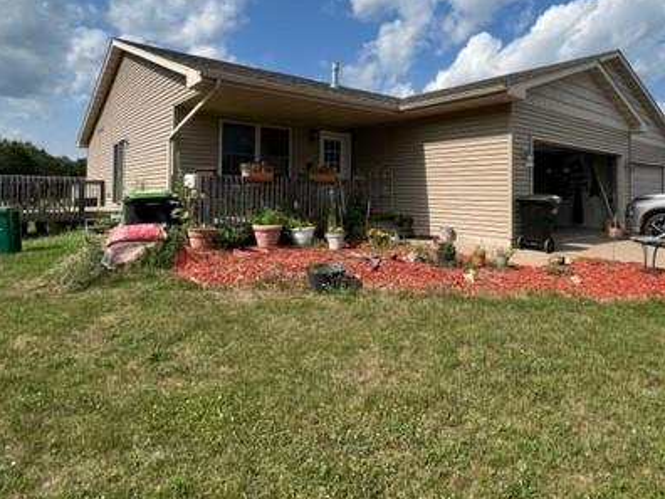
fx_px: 403
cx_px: 371
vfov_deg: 62.4
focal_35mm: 21
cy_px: 181
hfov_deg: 78.7
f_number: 1.8
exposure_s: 1/1575
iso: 32
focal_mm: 1.57
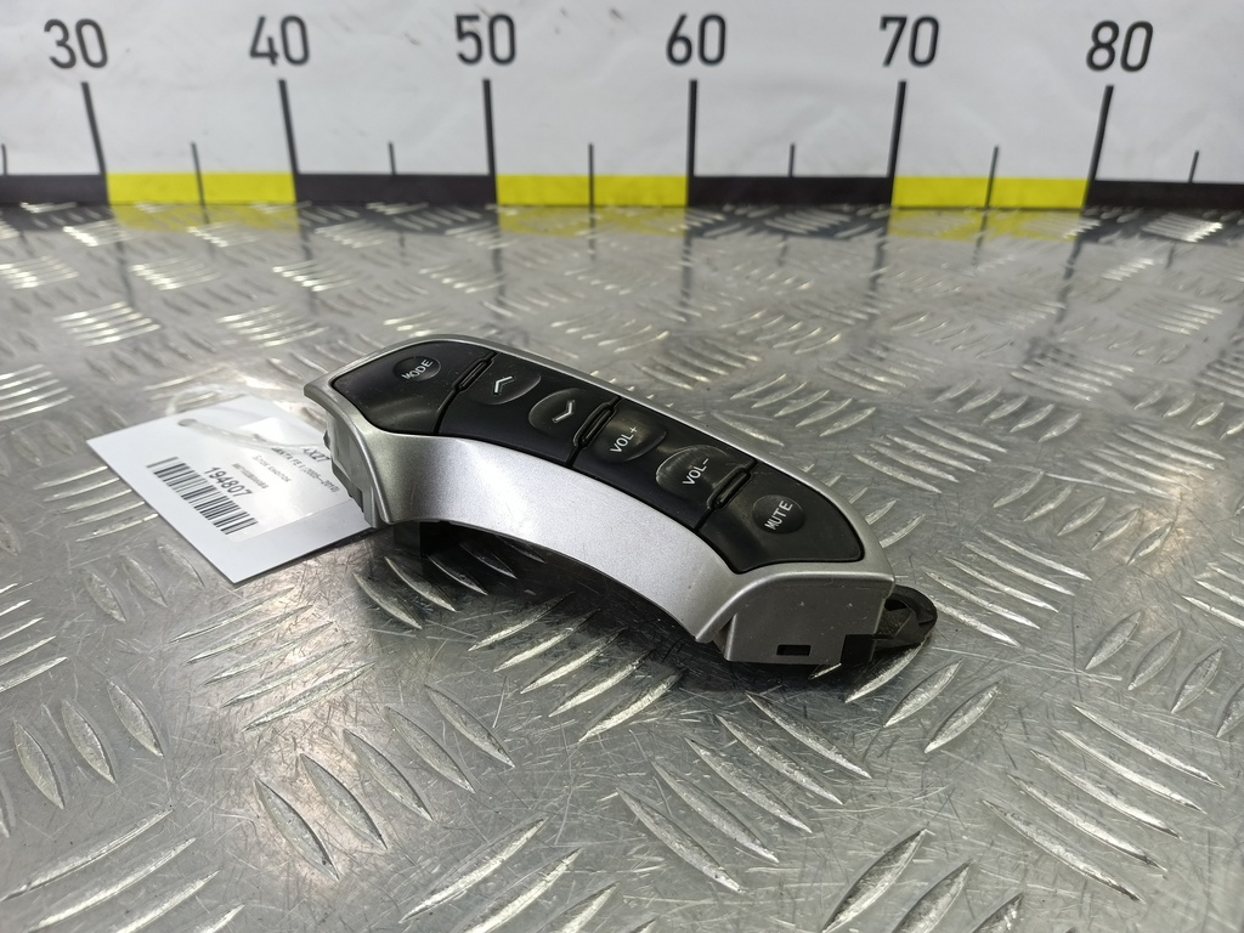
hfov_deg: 73.9
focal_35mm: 23
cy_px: 466
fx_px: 827
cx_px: 622
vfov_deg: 58.9
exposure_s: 1/50
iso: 126
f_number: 1.6
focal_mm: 4.11
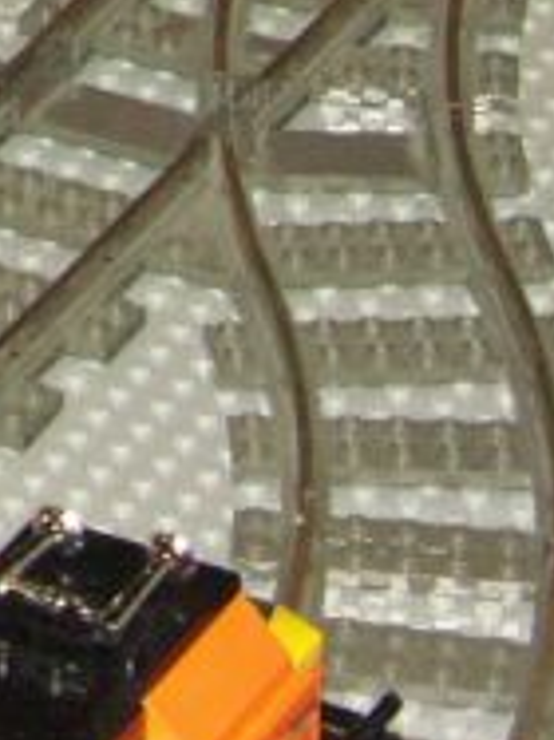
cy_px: -661
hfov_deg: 3.7
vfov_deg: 5.0
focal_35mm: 389
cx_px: -1306
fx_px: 8310
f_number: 5.6
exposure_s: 1/60
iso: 200
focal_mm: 18.11
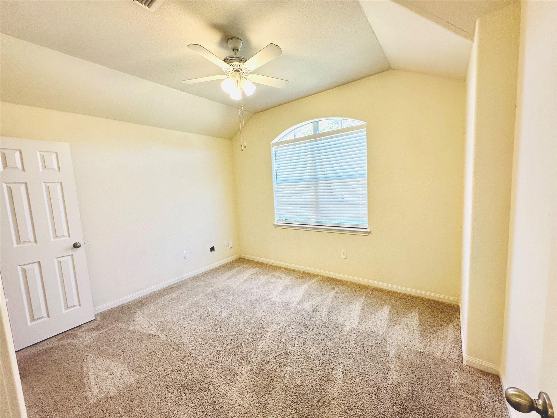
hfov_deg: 102.1
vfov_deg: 85.7
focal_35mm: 14
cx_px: 278
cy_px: 209
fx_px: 225
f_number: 2.2
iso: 160
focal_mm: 2.22
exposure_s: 1/120
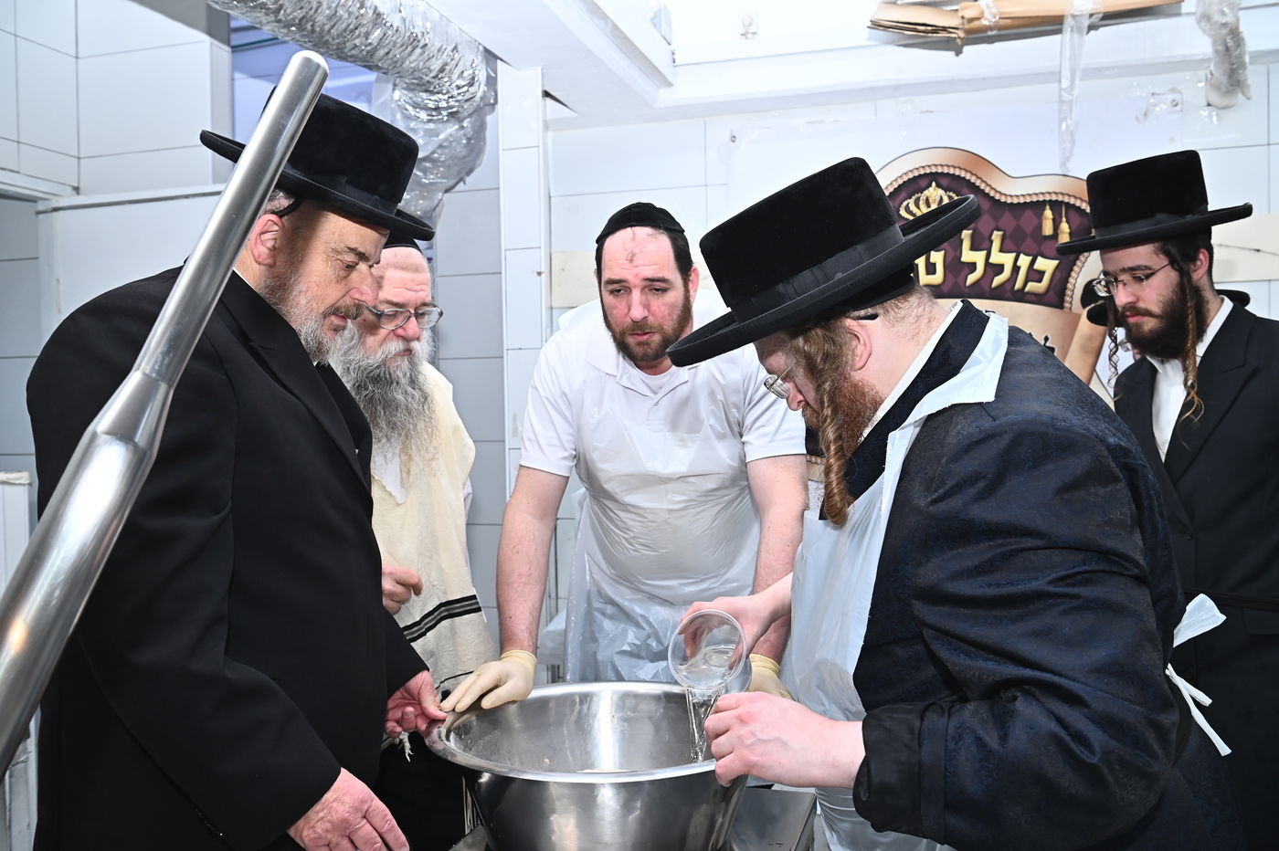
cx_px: 640
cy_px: 426
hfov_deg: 58.7
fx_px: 1136
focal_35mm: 32
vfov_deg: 41.1
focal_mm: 32
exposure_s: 1/200
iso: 1000
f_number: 7.1
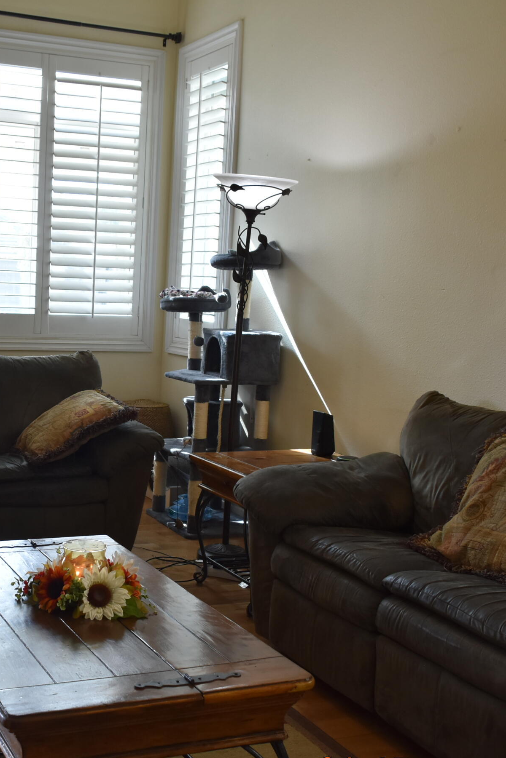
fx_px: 949
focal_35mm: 45
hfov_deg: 29.1
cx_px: 87
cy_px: 412
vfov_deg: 43.6
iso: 400
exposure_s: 1/80
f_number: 4.5
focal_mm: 18
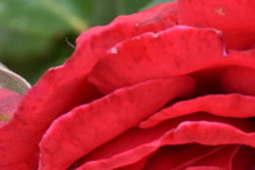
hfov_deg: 2.9
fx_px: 5045
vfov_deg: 1.9
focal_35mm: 712
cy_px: 165
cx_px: 243
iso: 320
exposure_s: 1/250
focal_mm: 105
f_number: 8
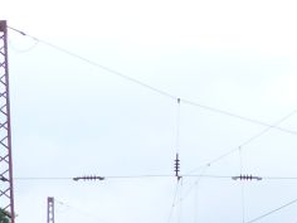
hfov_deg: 9.0
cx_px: 432
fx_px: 1836
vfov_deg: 6.9
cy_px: 320
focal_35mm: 214
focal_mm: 7.6
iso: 125
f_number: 2.8
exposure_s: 1/500
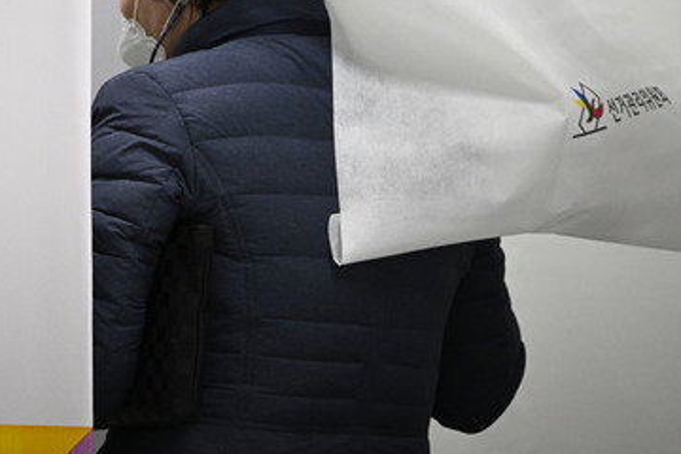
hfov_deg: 5.3
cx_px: 61
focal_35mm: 389
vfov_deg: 3.5
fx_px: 7358
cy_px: 101
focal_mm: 200
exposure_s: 1/640
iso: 1600
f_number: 2.8
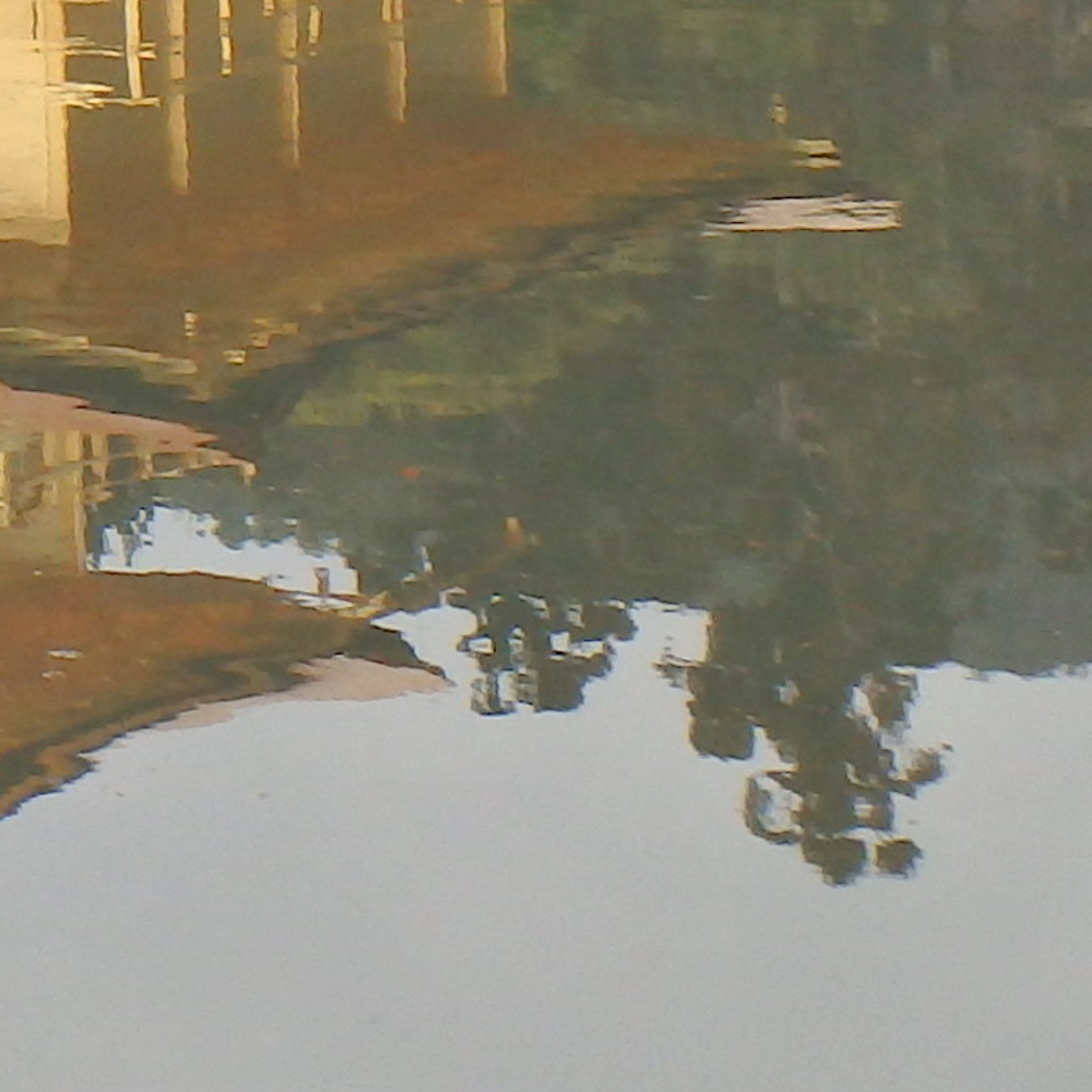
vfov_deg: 8.2
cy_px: -816
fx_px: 7388
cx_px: -1764
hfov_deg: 7.7
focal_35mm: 207
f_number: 5.2
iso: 125
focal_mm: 7.5
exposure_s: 1/250
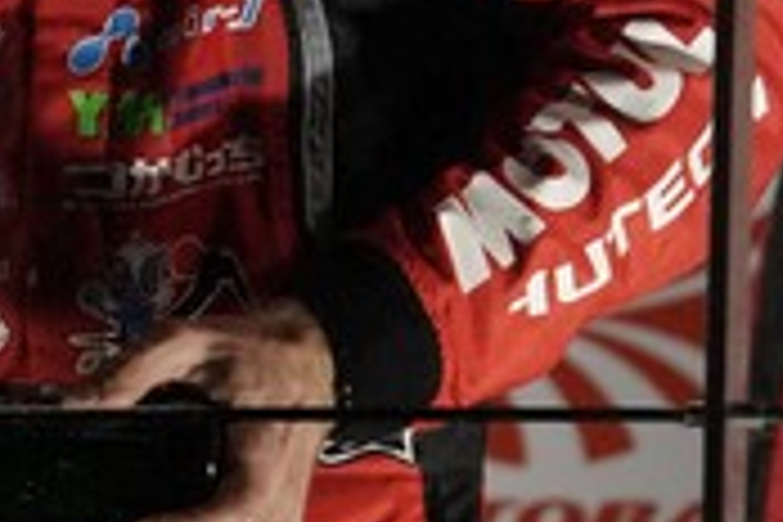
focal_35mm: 1704
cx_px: -657
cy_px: -68
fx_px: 37059
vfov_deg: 0.8
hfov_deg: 1.2
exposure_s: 1/320
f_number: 6.3
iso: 3200
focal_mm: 411
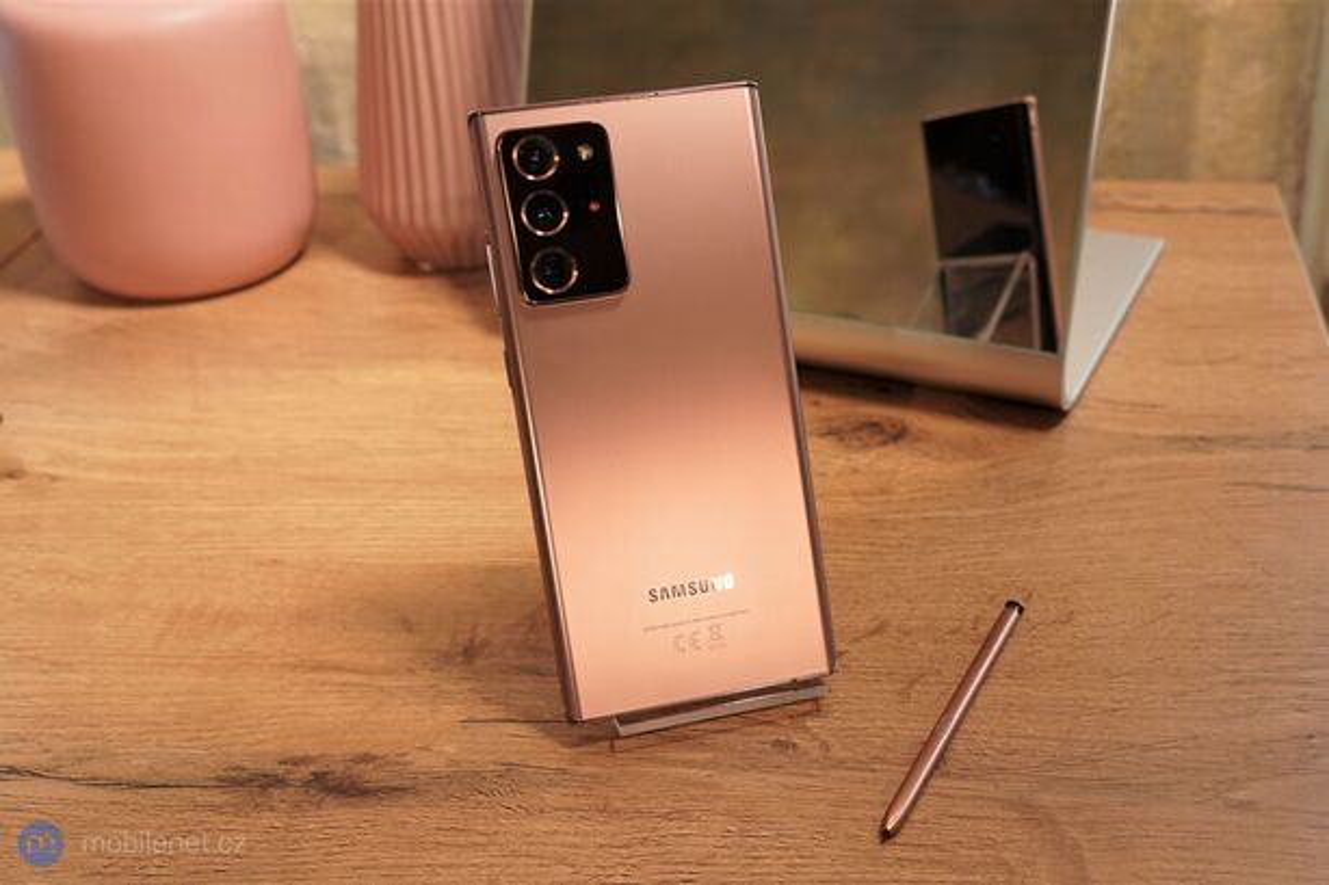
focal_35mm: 31
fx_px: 1144
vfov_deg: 42.3
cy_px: 442
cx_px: 664
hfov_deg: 60.3
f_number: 5.6
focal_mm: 31
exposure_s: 1/125
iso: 500
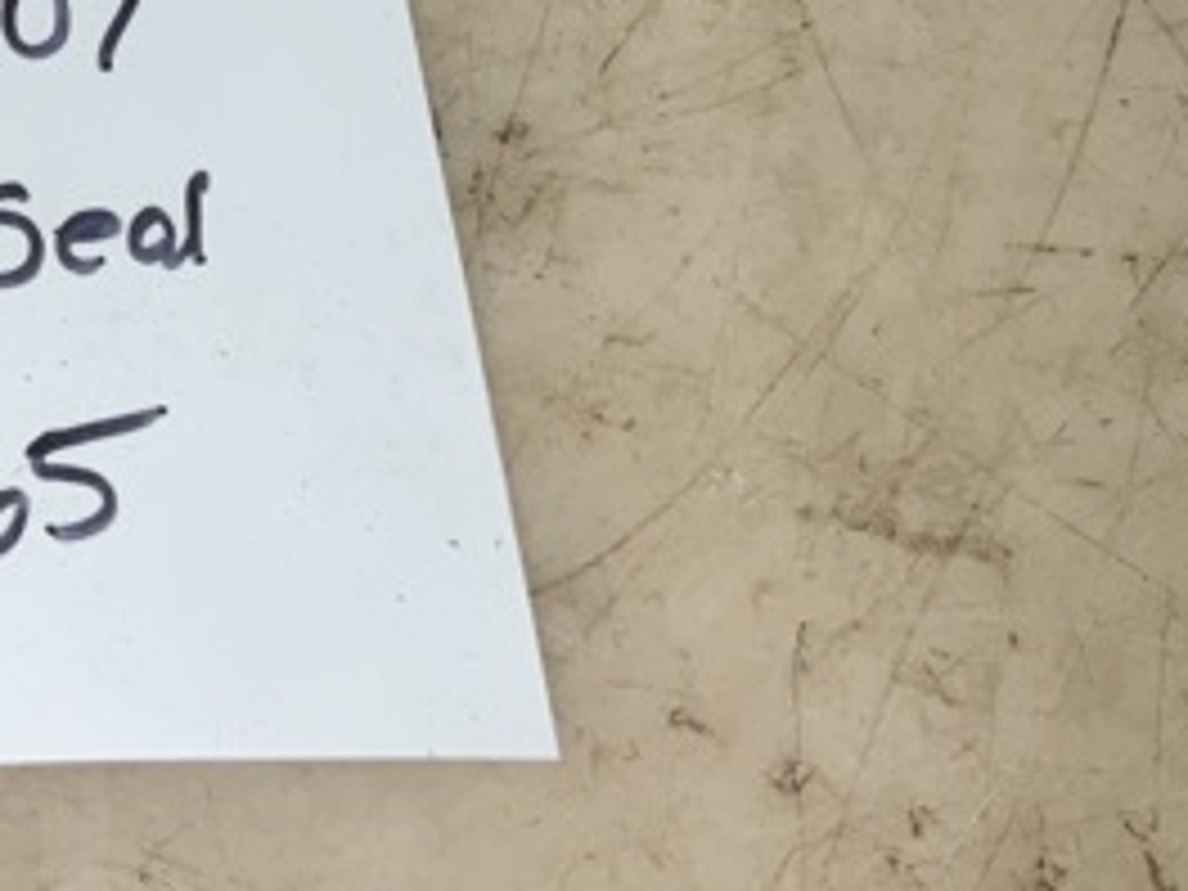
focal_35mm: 88
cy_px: -414
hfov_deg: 20.8
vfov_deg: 15.6
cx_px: -220
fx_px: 3020
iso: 16
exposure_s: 1/128
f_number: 1.8
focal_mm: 3
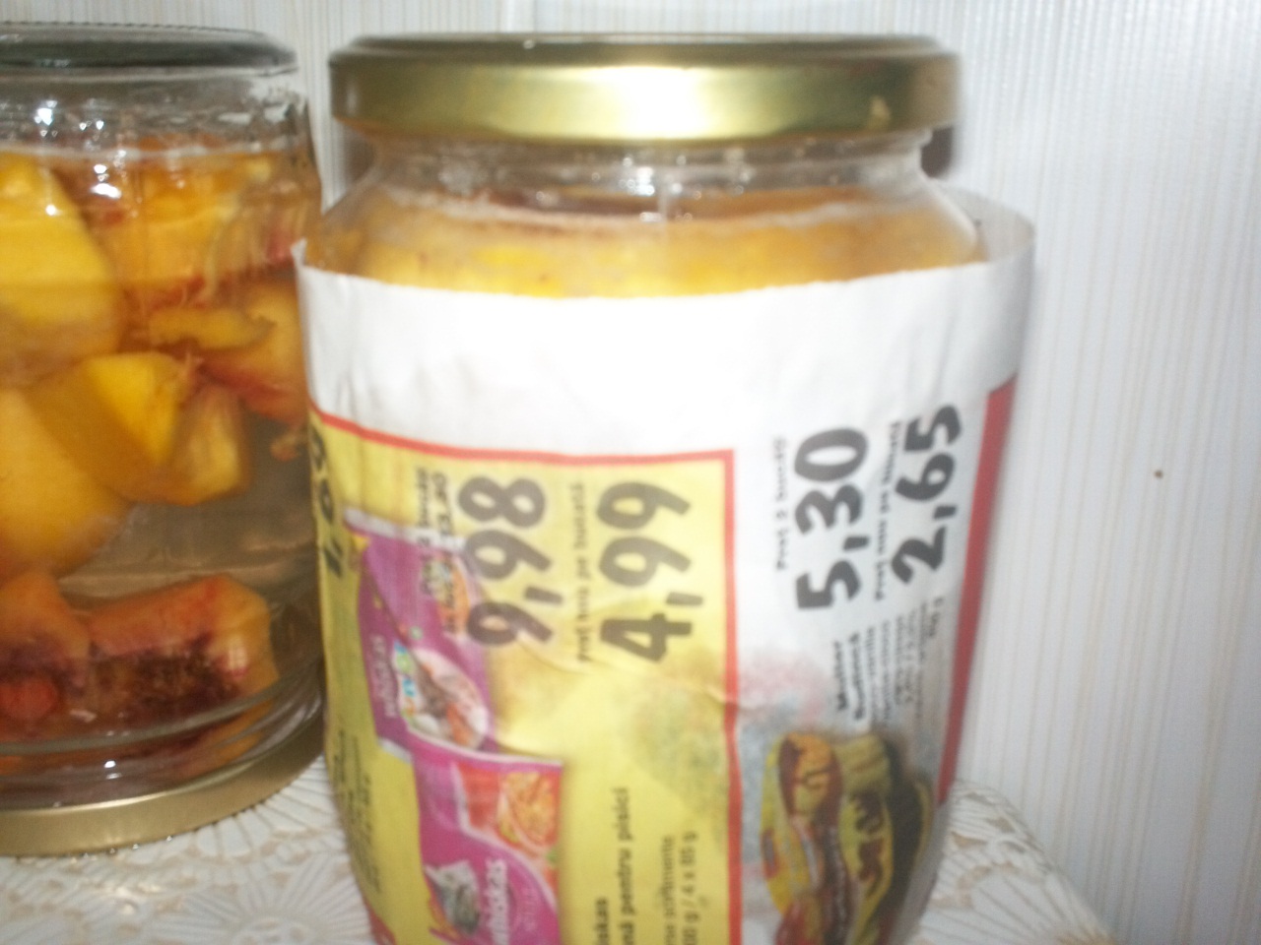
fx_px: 1384
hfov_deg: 49.0
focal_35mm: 38
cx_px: 630
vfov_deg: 37.7
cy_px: 472
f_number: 4.5
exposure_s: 1/30
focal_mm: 6.3
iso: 80
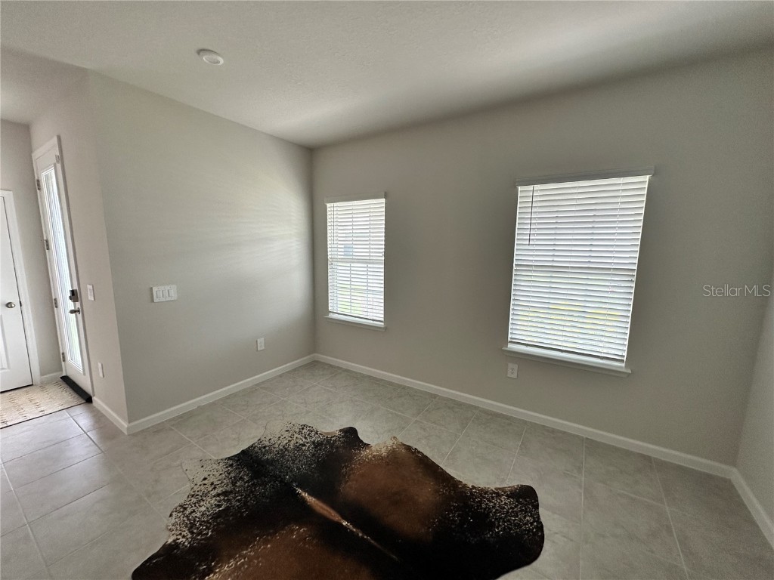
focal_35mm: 14
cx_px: 387
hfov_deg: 102.1
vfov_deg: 85.7
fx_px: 313
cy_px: 290
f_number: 2.2
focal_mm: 2.22
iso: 100
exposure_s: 1/120
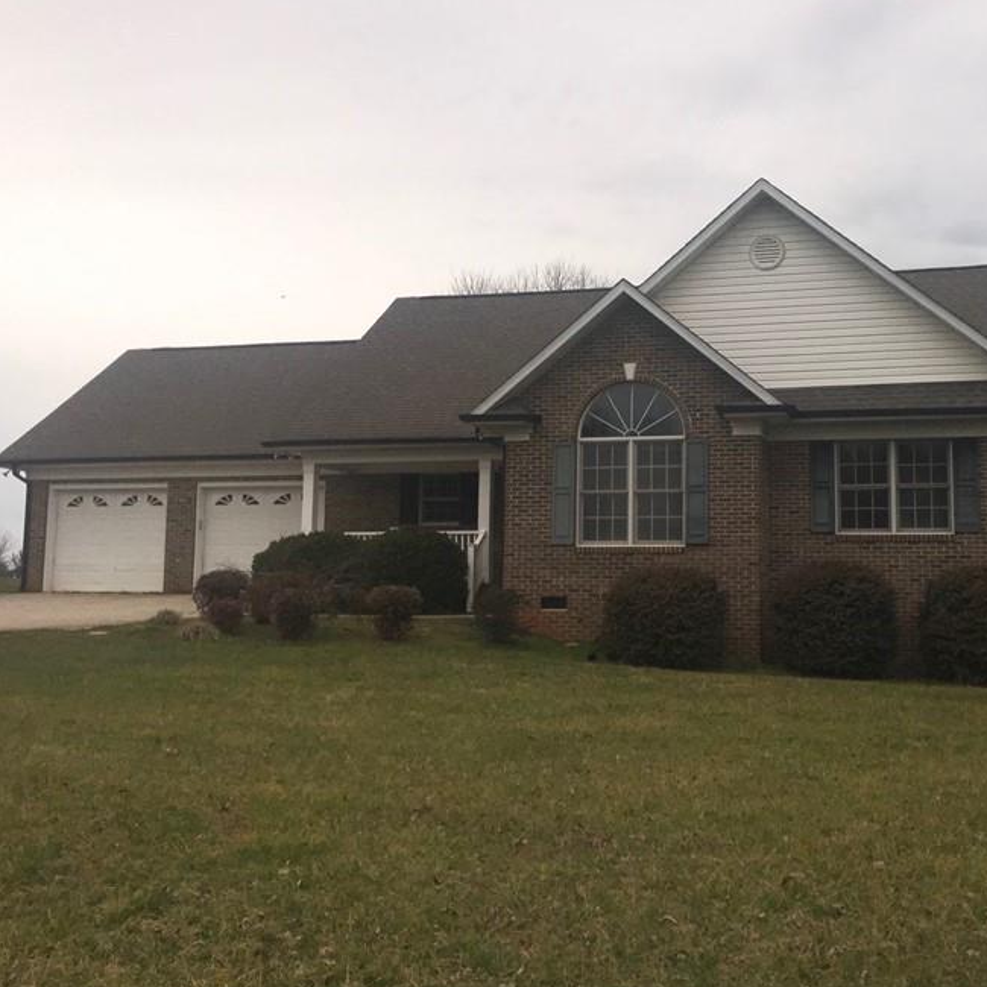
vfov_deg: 42.8
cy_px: 469
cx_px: 629
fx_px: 1258
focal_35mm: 39
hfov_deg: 42.4
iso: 20
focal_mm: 3.99
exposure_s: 1/4000
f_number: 1.8
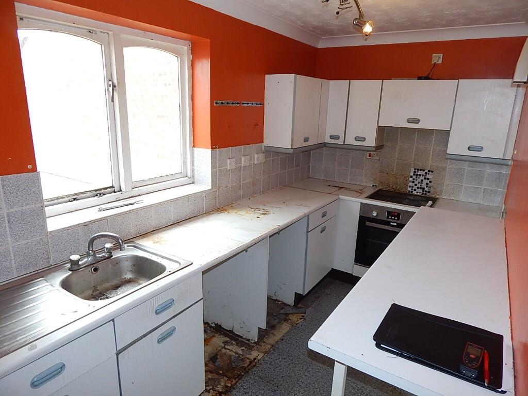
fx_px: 336
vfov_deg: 61.1
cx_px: 264
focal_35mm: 22
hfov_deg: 76.4
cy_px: 198
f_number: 3
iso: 125
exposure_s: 1/60
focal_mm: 4
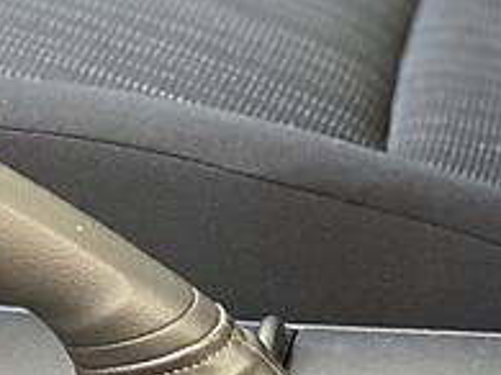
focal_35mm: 213
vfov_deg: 7.0
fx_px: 3081
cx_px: 13
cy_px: 49
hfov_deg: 9.2
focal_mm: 6
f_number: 2
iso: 250
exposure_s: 1/95
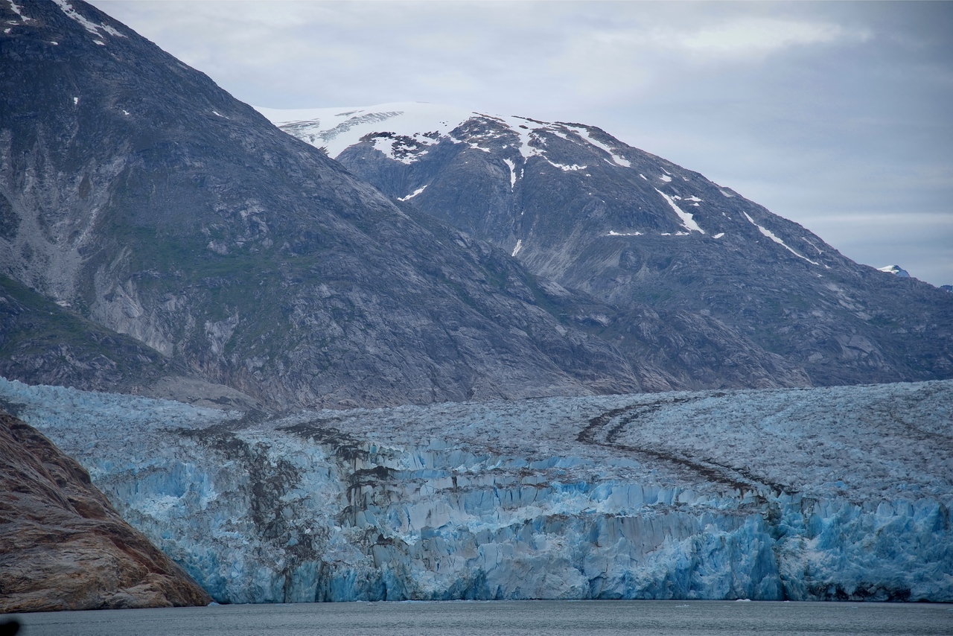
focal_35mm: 120
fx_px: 3177
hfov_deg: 17.1
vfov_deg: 11.4
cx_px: 476
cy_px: 318
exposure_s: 1/250
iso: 100
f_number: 5.6
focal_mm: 120
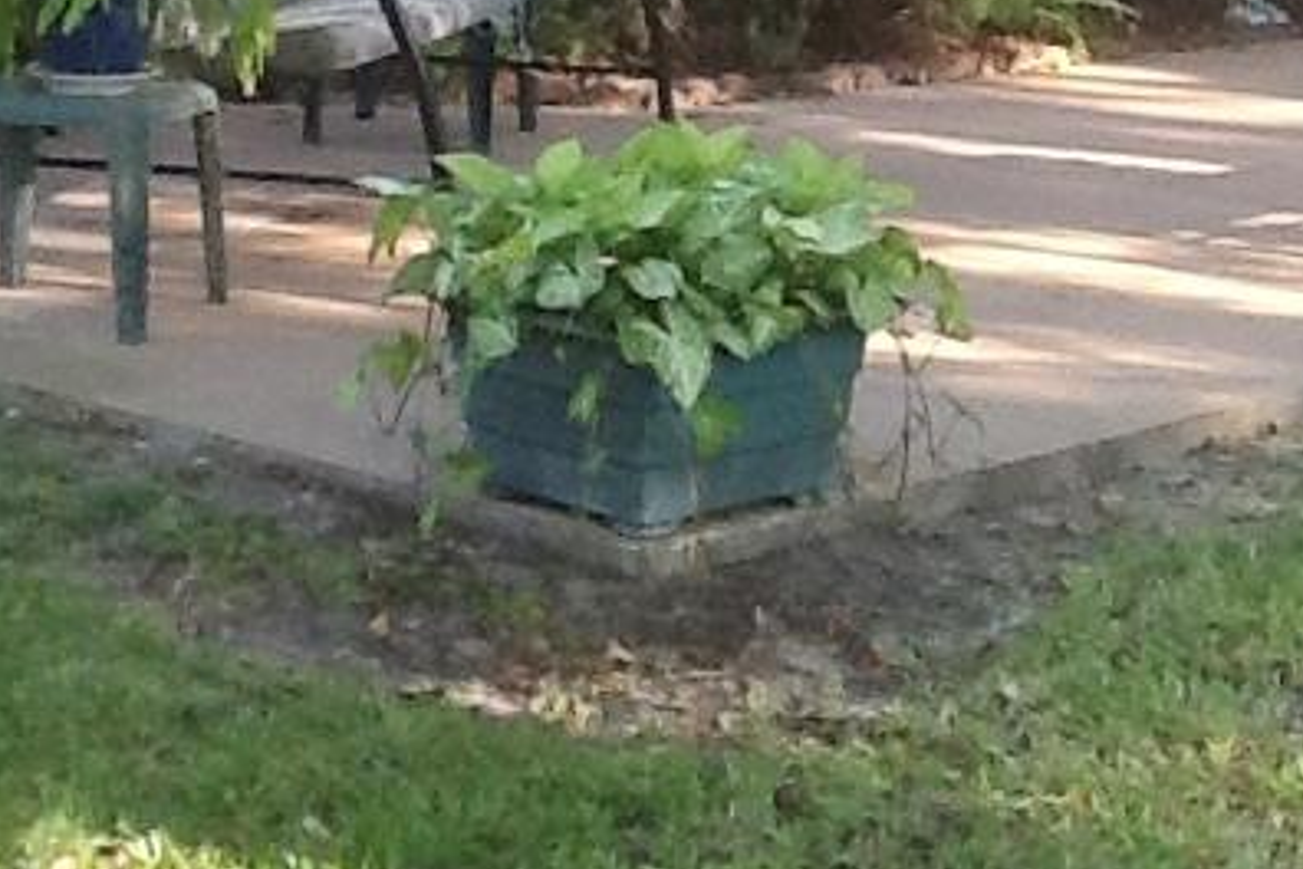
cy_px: -26
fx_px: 4017
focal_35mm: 111
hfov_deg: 17.6
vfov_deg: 12.2
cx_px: 1514
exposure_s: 1/120
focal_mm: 2.03
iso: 64
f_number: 2.4
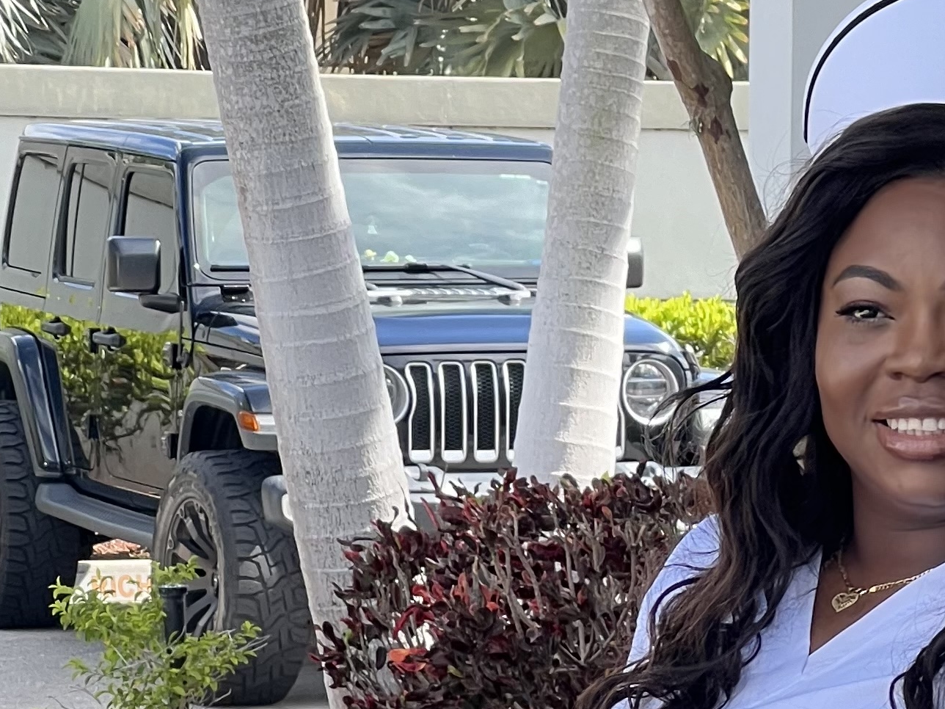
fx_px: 6579
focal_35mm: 241
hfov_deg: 8.2
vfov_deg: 6.1
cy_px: 817
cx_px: 998
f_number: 2.8
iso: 32
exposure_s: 1/144
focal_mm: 9
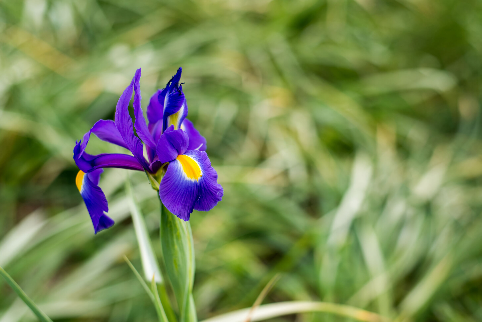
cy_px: 161
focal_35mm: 50
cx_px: 241
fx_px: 670
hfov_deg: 39.6
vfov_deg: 27.0
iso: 100
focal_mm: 50
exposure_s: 1/1000
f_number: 3.2
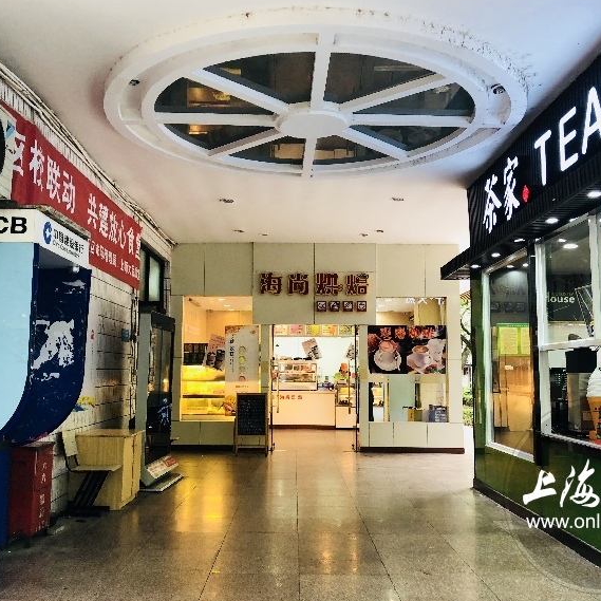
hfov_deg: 47.2
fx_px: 687
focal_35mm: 35
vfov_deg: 47.2
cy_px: 293
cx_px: 293
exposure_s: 1/17
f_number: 1.8
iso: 40
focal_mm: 4
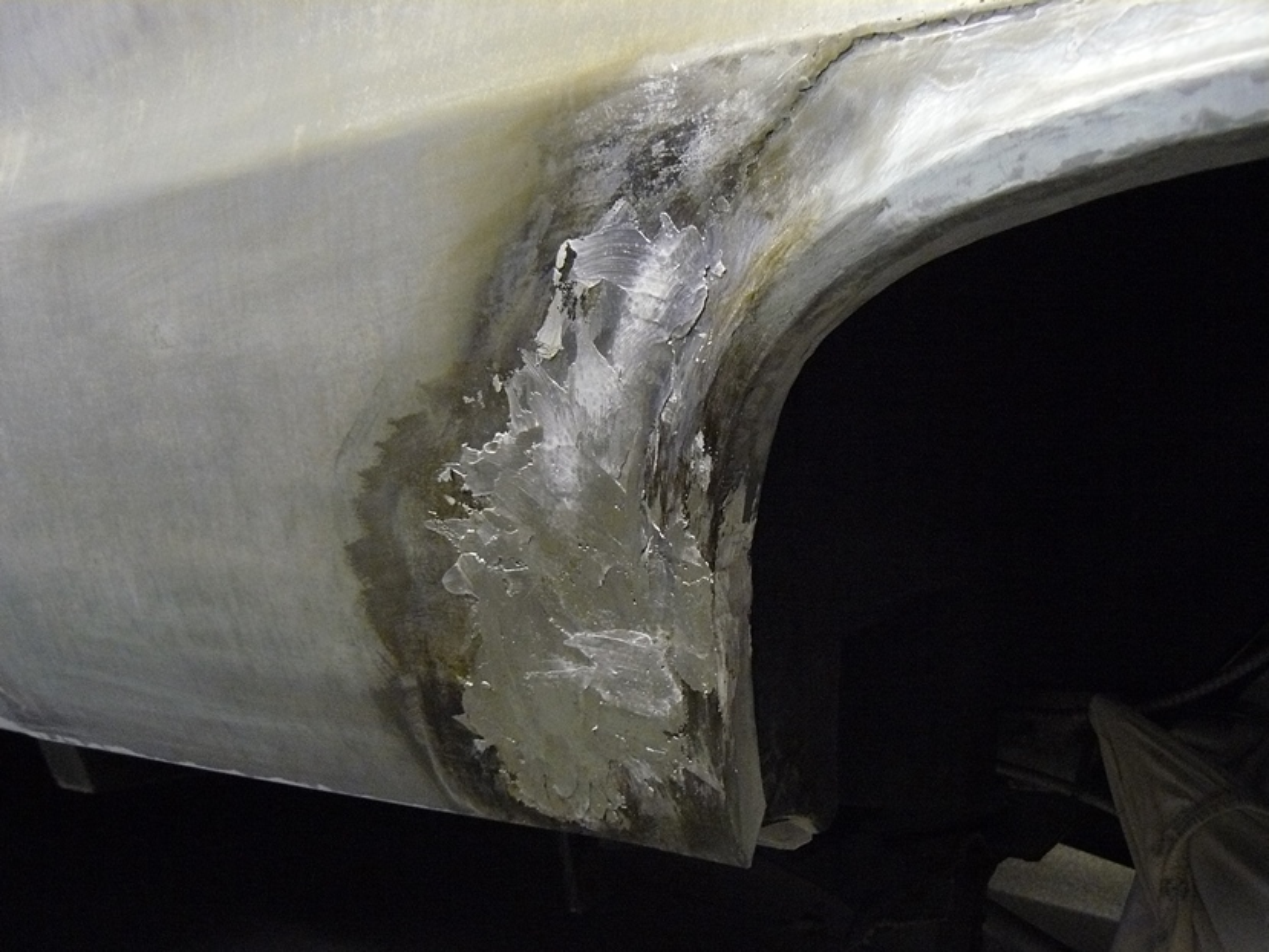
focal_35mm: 36
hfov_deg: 51.3
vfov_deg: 39.7
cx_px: 634
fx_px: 1320
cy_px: 476
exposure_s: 1/10
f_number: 2.8
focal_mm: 6
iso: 400
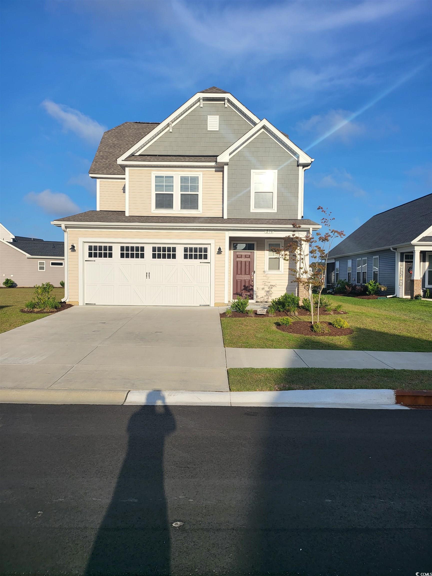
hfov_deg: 56.8
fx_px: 399
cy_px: 288
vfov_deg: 71.6
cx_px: 216
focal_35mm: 24
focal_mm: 5
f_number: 1.8
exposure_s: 1/3354
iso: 40
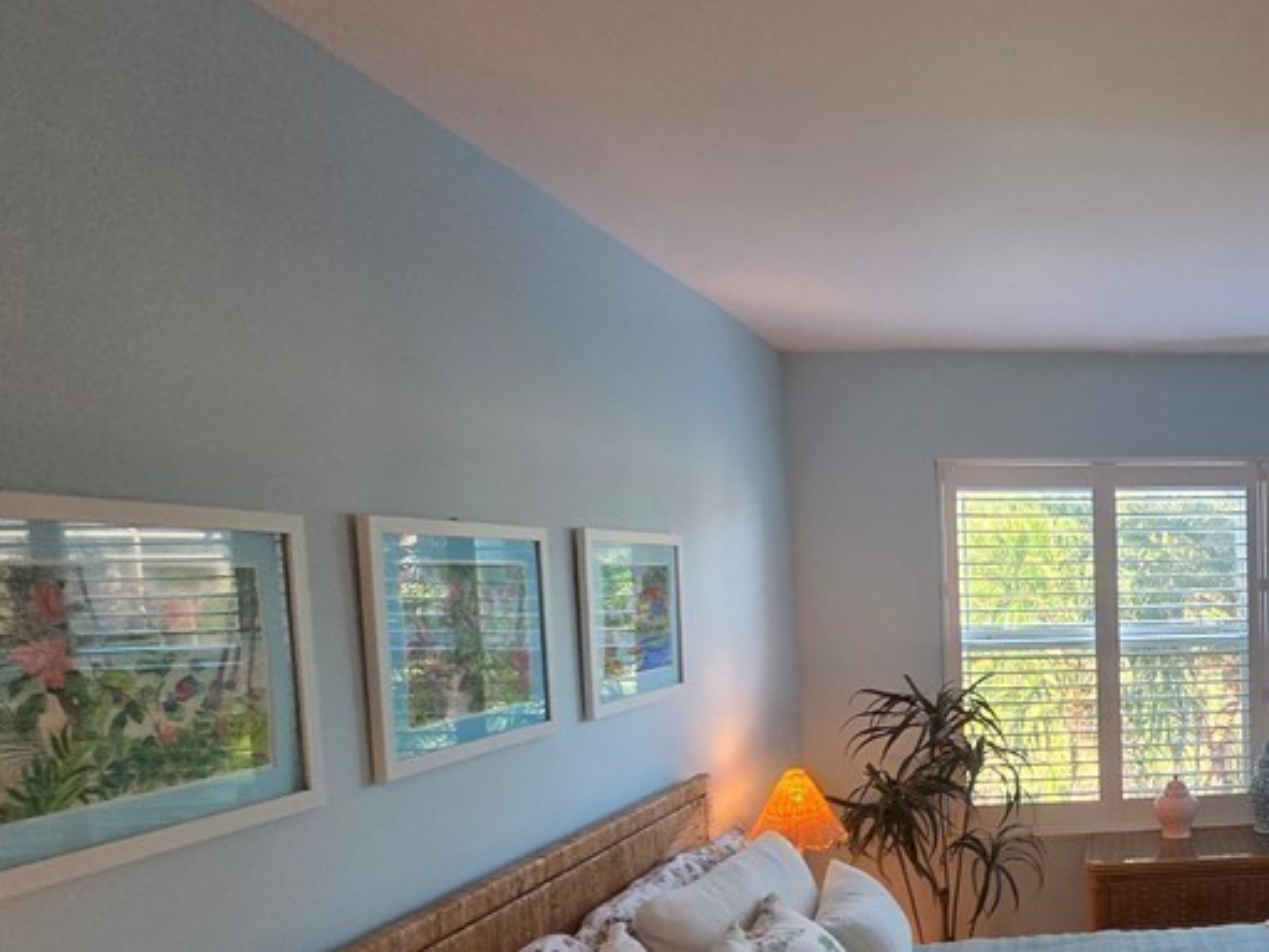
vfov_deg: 52.1
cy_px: 632
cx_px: 1254
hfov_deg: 53.7
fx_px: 953
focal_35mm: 26
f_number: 2.2
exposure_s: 1/60
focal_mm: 2.2
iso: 320
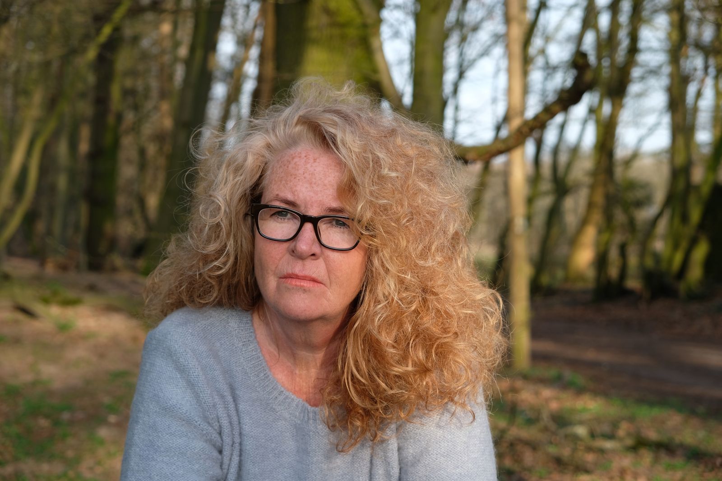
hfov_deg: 24.5
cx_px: 361
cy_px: 240
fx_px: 1665
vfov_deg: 16.5
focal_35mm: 83
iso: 200
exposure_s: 1/210
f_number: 5
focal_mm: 55
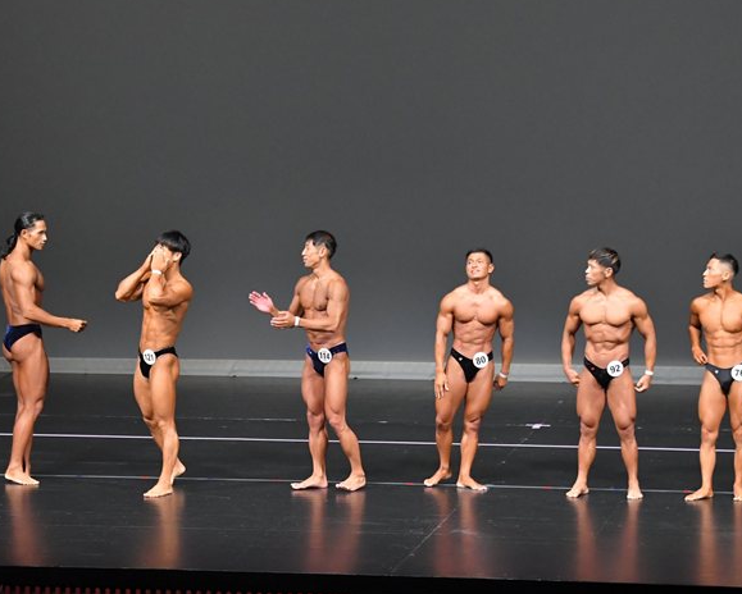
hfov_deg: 9.8
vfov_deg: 7.9
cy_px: 314
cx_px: 274
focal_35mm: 197
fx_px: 4329
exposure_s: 1/400
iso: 5000
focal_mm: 105
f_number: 5.6
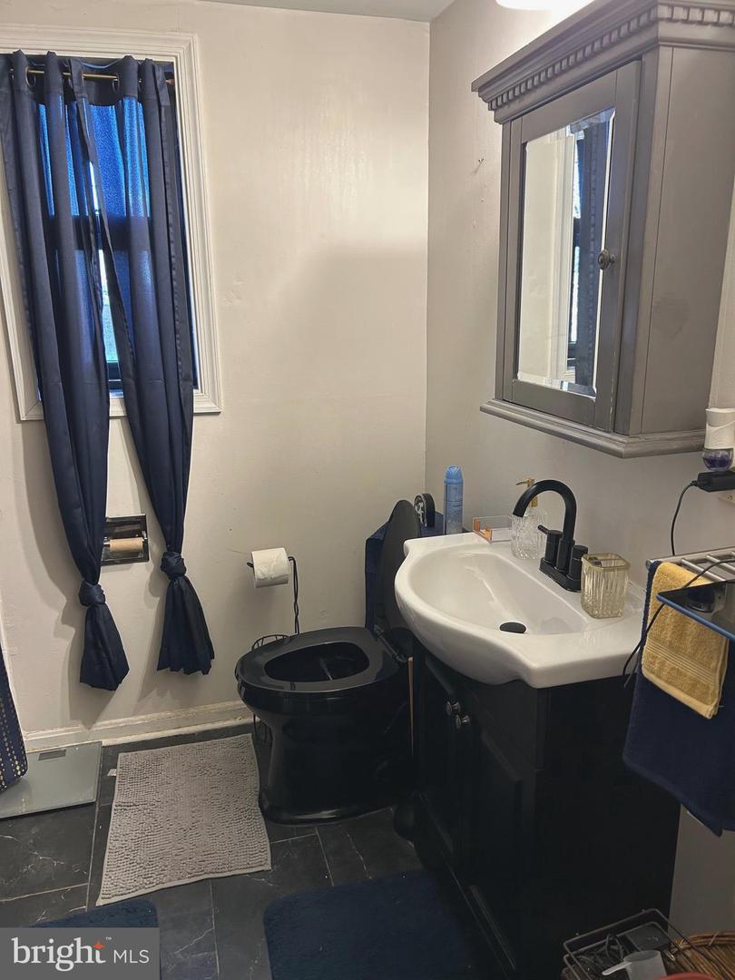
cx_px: 368
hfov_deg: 53.1
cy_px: 490
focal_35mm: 26
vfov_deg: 67.3
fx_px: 736
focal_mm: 5.7
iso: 125
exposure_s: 1/60
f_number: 1.5
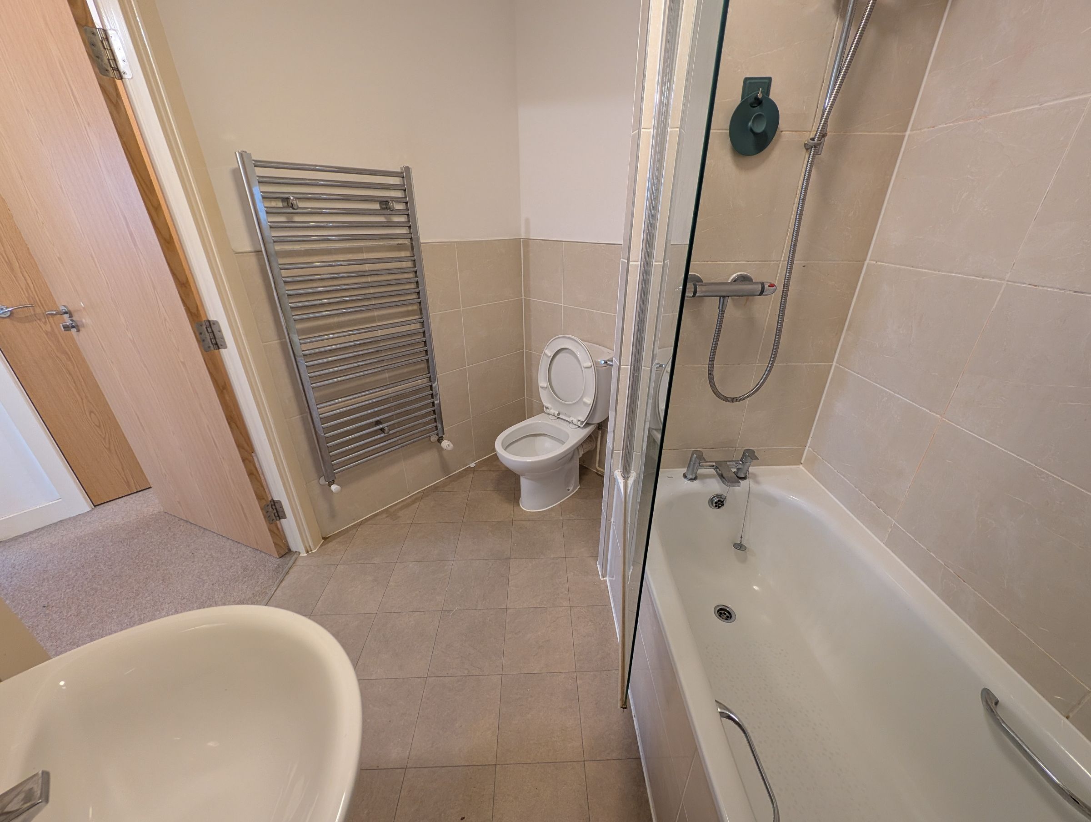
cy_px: 411
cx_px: 546
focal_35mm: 12
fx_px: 379
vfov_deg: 94.6
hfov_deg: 110.5
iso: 177
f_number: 1.95
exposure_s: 1/25
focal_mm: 2.23
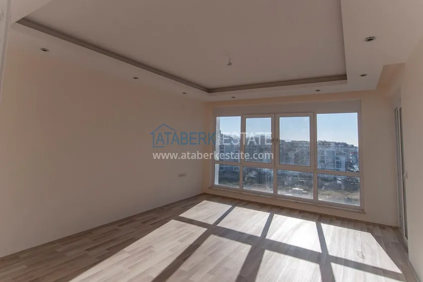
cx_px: 212
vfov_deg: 67.3
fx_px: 211
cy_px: 141
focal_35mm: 18
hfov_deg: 90.0
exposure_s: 1/640
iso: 200
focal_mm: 12
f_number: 13
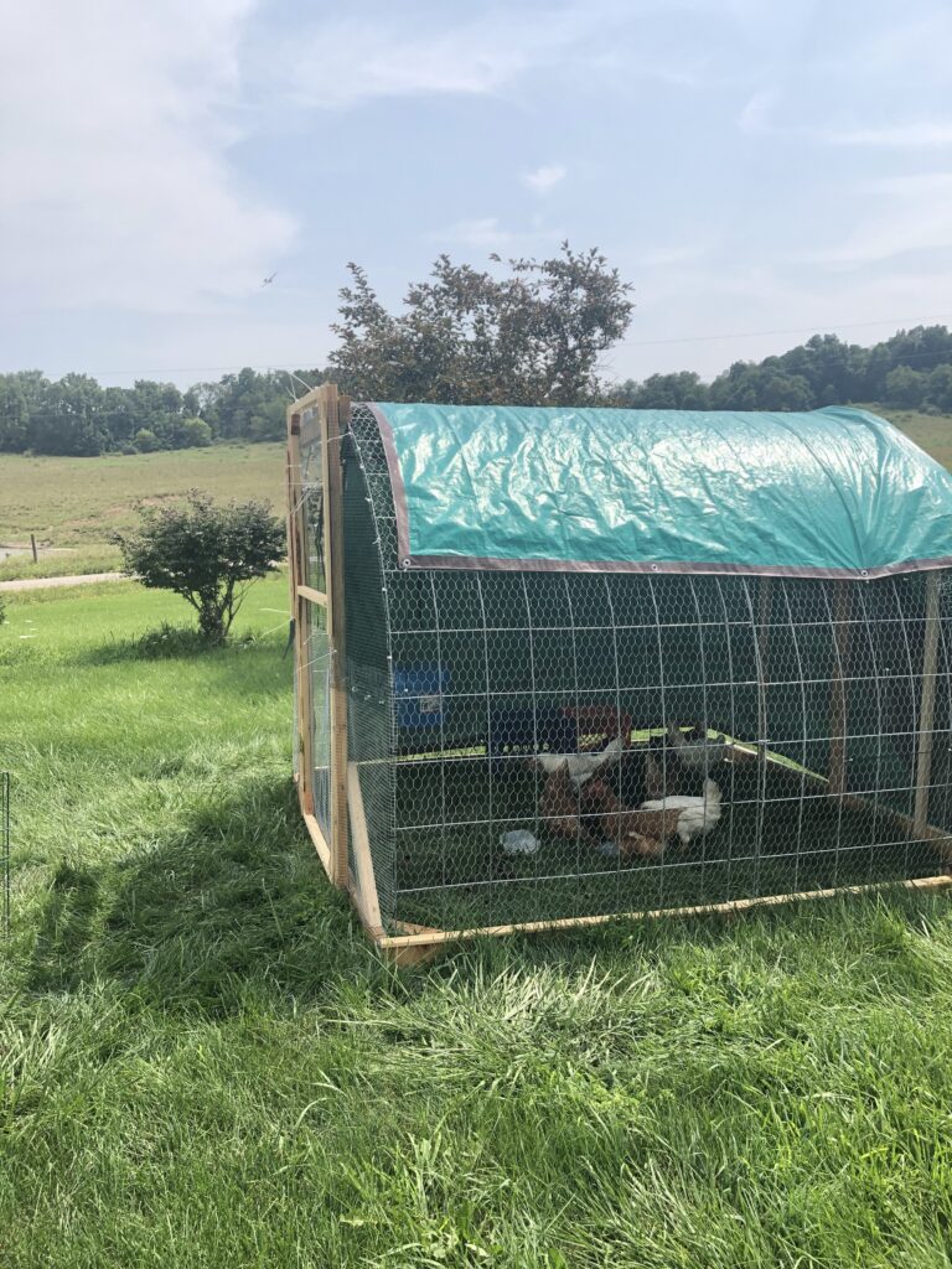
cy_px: 634
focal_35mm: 28
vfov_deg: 63.4
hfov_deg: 49.7
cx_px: 476
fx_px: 1027
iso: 20
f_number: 1.8
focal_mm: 4
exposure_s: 1/738
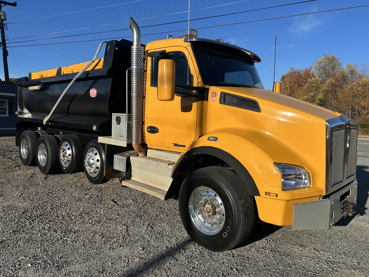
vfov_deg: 53.1
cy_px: 138
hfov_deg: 67.3
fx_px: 277
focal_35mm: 26
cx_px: 184
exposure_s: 1/4444
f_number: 1.5
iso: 50
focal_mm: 5.7
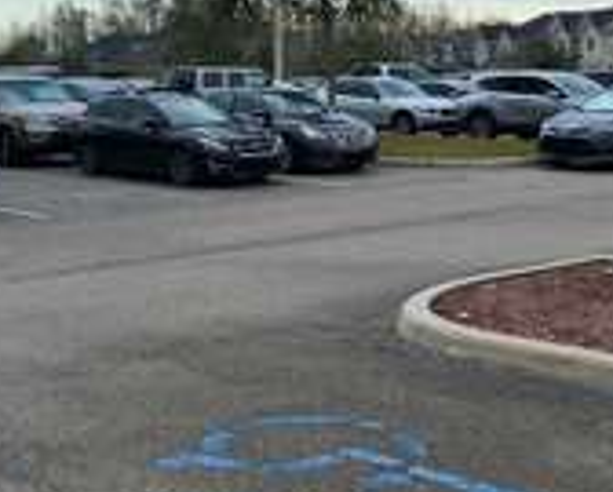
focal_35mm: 65
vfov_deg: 23.5
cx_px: 175
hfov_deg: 28.8
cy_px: 190
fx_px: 1181
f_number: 1.8
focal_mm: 4
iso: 20
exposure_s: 1/827
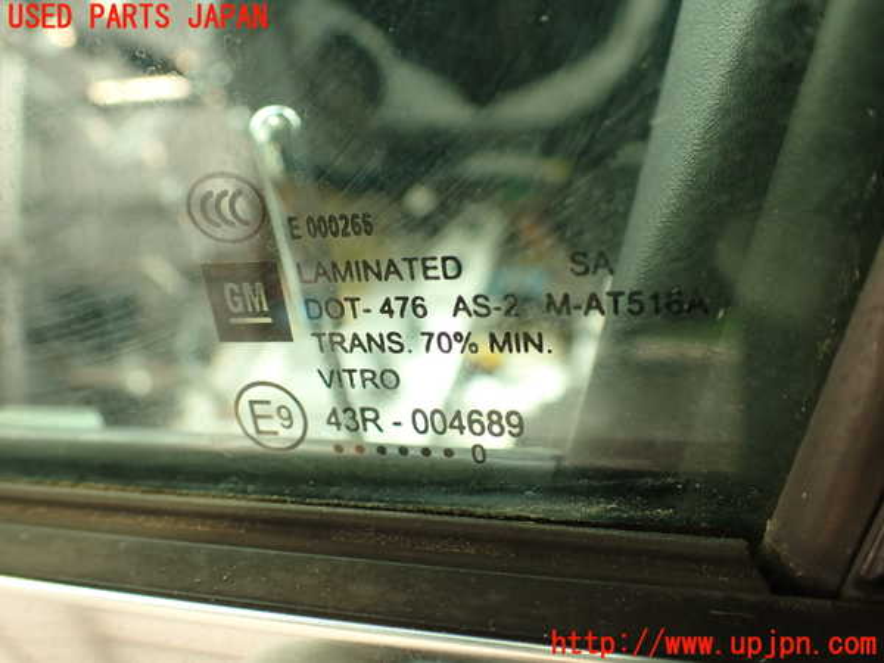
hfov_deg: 60.0
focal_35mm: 30
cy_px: 332
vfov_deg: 46.8
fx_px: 766
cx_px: 442
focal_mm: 5.4
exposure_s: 1/30
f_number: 2.3
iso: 200
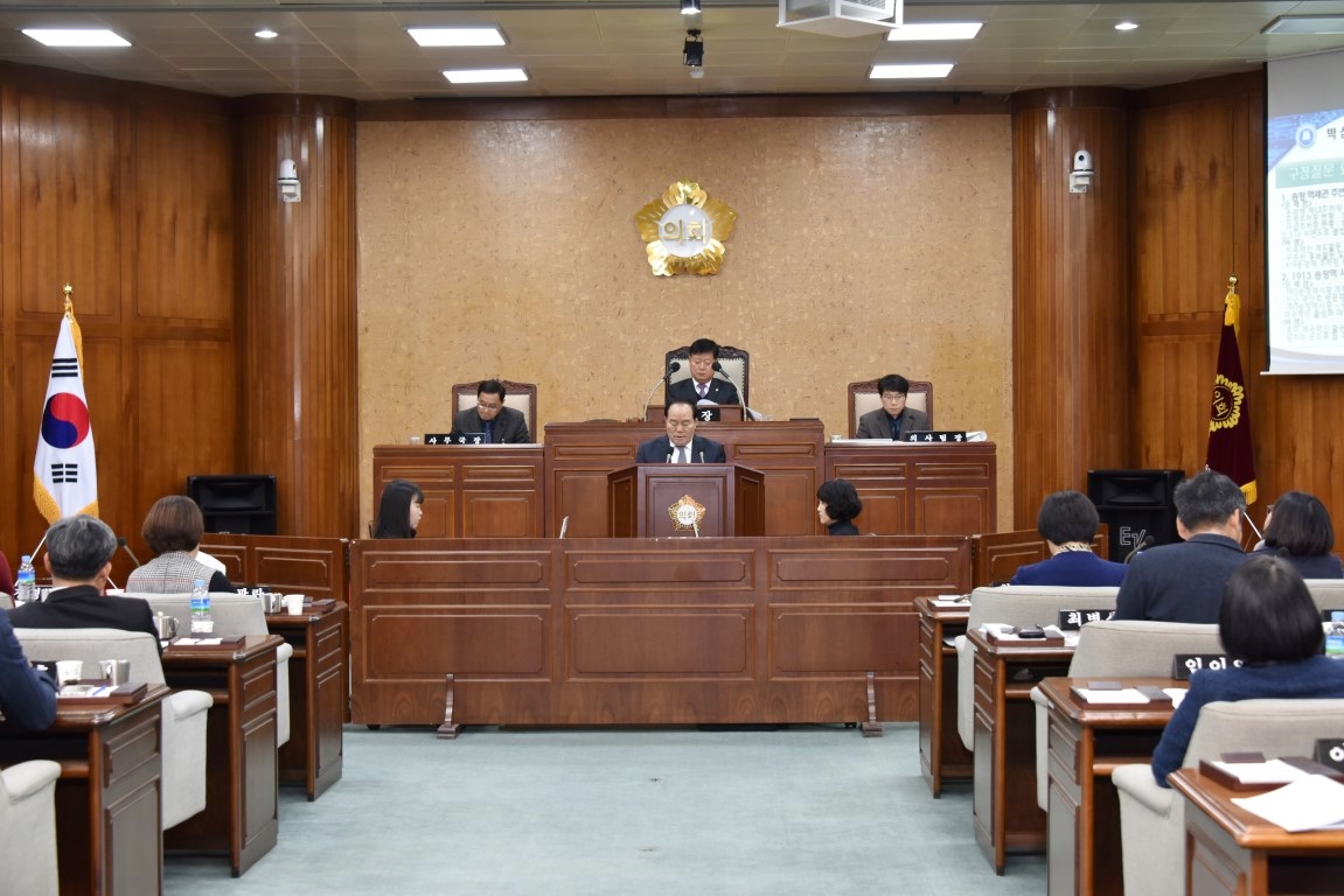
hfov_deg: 34.5
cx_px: 672
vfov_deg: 23.4
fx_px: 2166
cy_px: 448
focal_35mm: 58
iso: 1000
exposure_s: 1/60
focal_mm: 58
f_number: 5.6
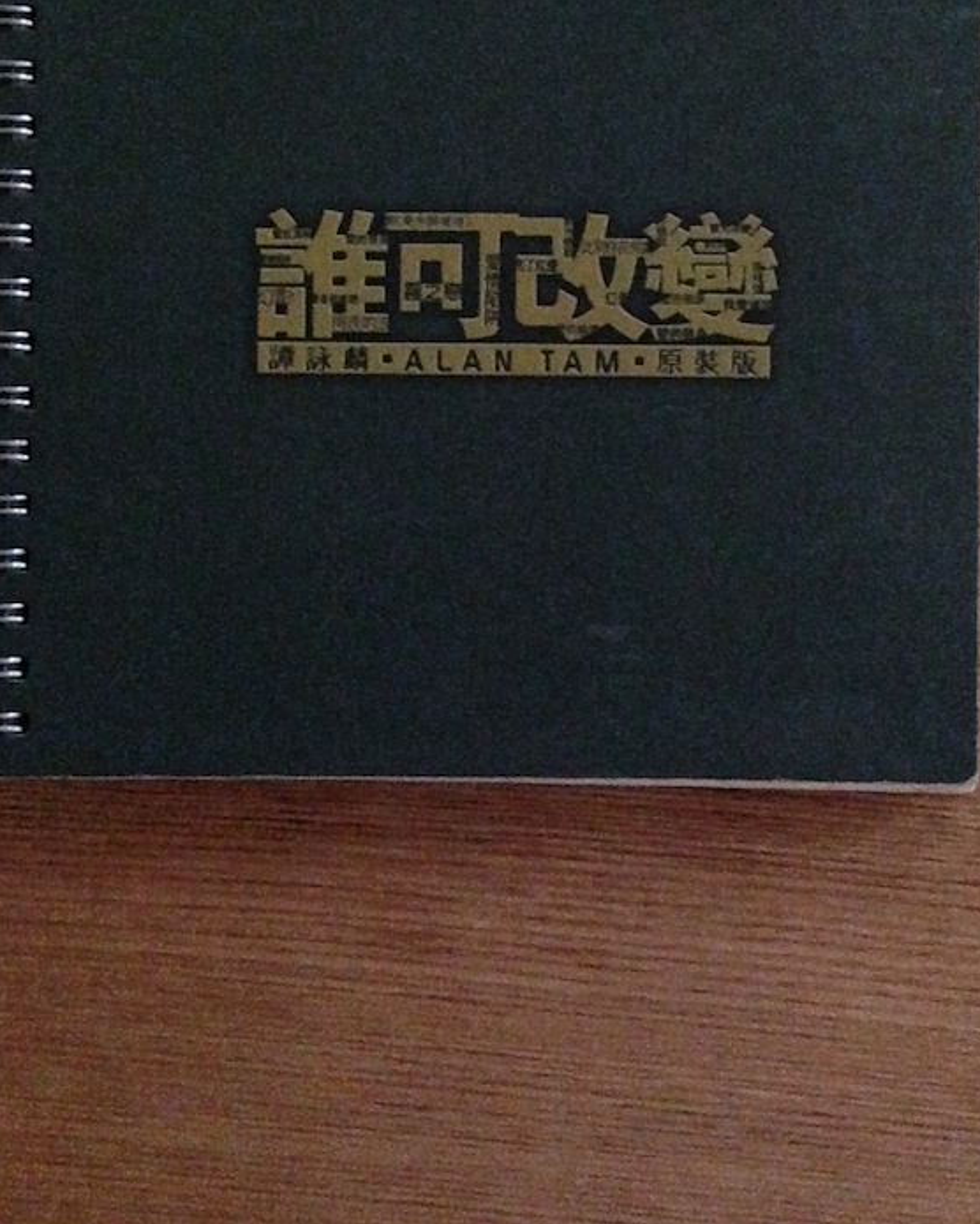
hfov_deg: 16.2
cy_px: 337
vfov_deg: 20.0
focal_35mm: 95
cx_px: 506
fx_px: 3441
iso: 2500
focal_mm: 4.12
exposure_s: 1/15
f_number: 2.4
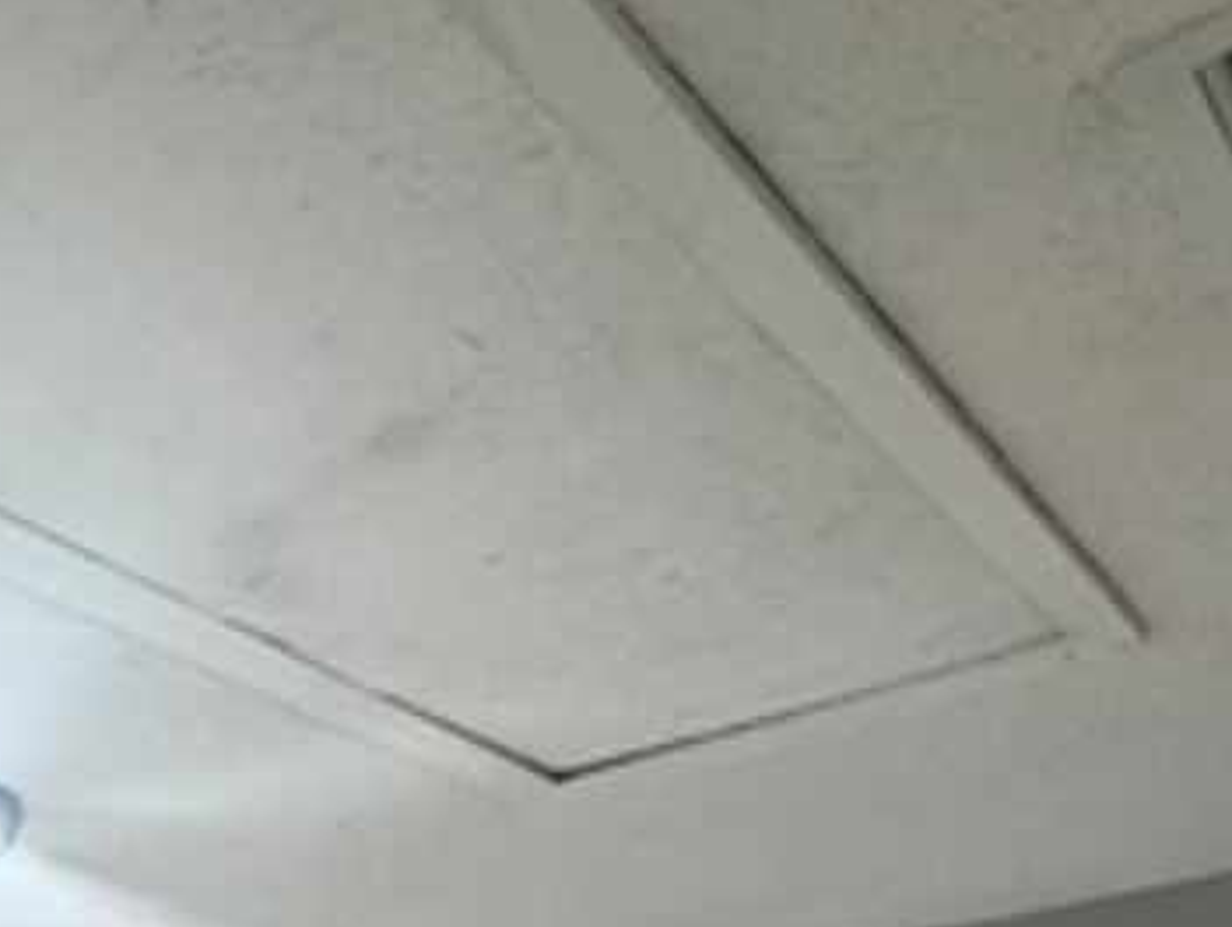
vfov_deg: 20.9
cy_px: 1615
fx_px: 1817
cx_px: -56
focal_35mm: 51
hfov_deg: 33.6
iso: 320
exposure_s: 1/60
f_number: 2.2
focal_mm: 2.22
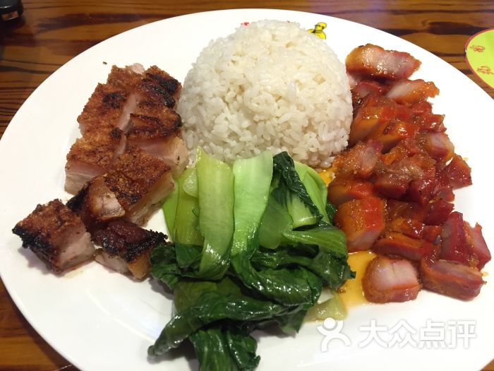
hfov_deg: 61.7
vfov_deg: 48.2
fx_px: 414
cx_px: 247
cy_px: 186
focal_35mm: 29
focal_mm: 4.15
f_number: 2.2
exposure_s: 1/33
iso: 64
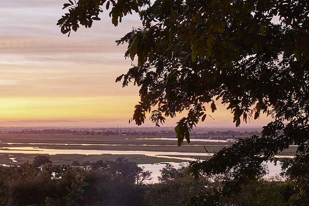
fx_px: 721
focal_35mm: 84
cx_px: 13
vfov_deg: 16.3
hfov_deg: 23.3
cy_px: 121
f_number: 9.5
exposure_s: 2
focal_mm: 34
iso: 200
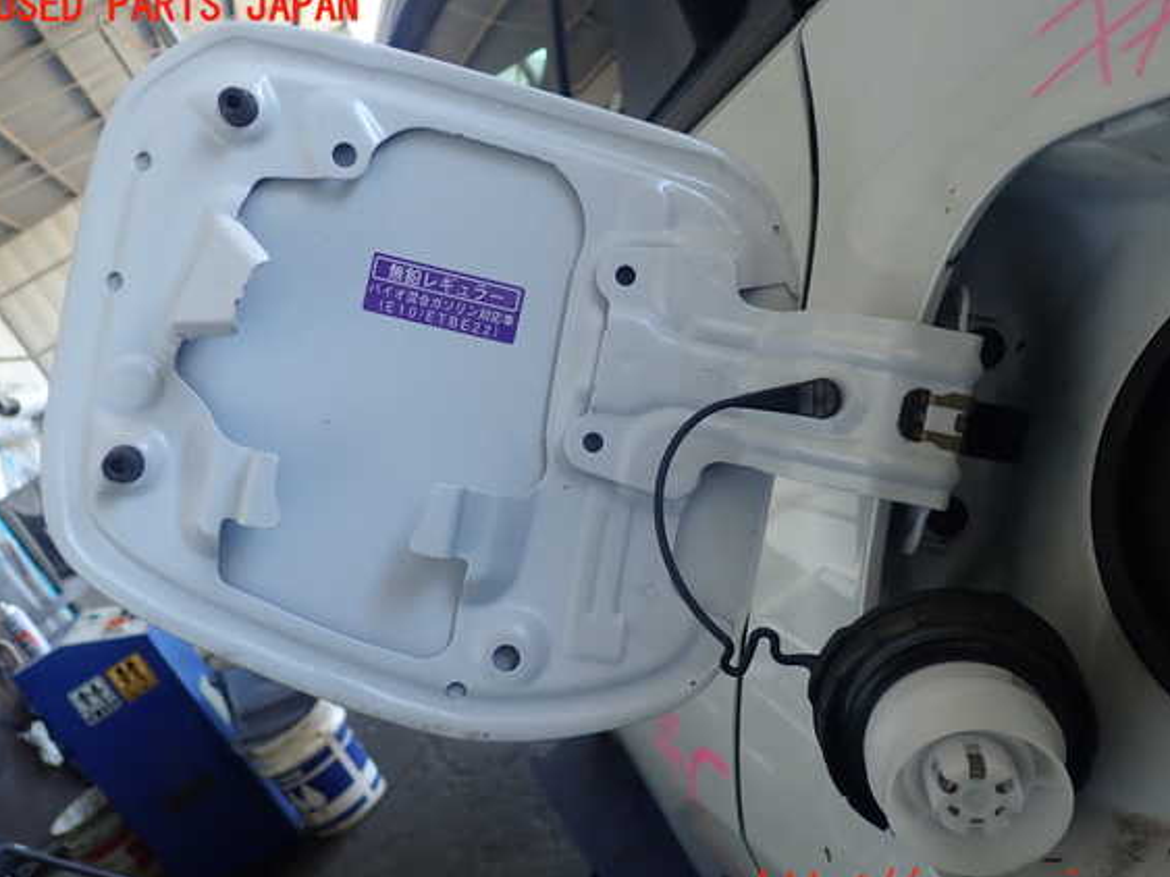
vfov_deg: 44.1
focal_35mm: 32
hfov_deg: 56.8
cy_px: 449
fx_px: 1081
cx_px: 605
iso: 125
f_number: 2.3
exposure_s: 1/60
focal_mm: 5.5
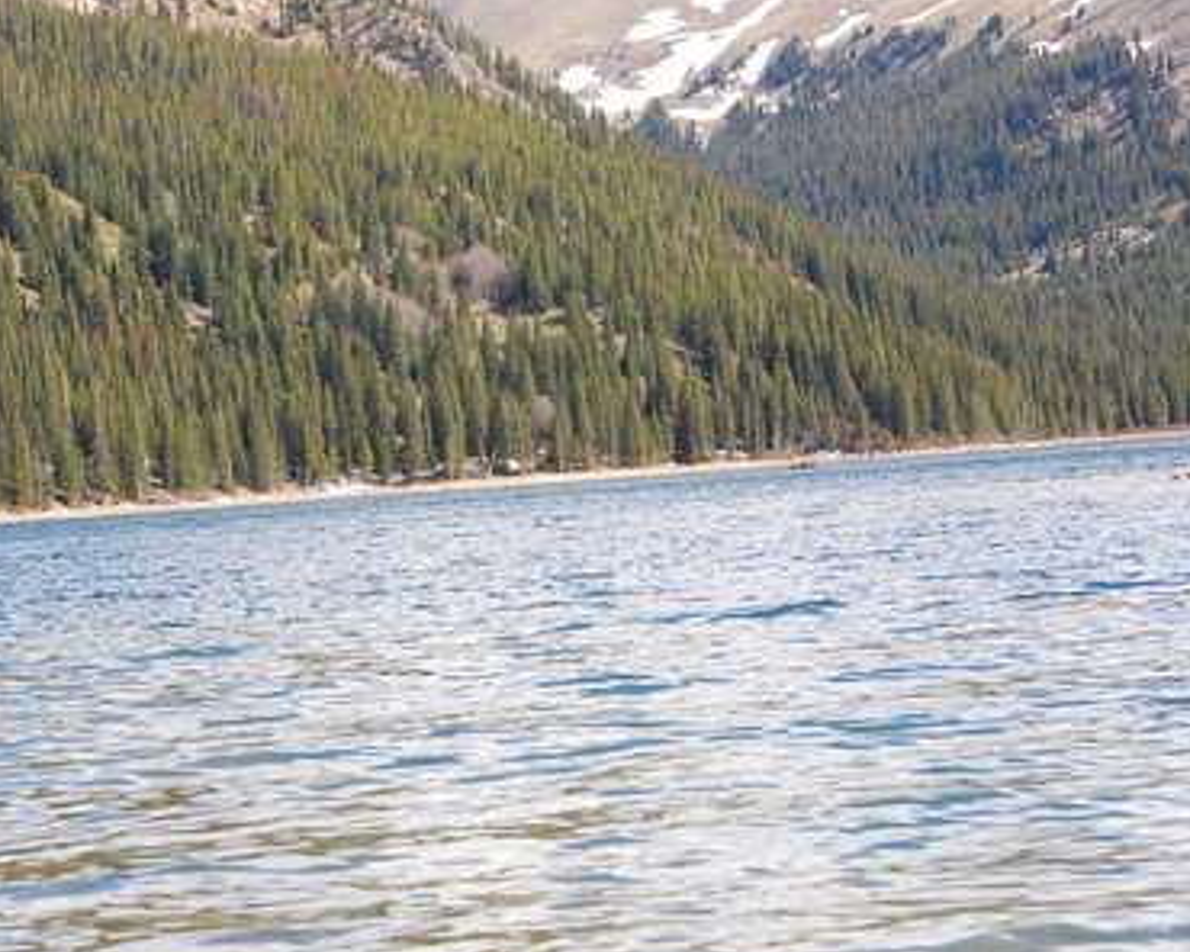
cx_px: 428
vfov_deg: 13.8
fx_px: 3945
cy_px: 444
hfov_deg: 17.1
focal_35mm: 112
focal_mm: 46
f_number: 10
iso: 400
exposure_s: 1/320
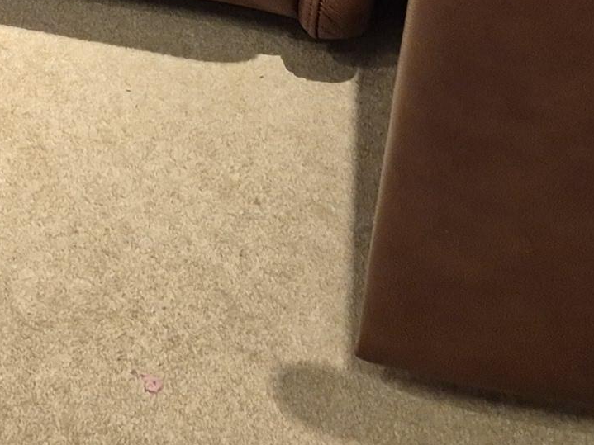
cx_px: -260
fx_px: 2196
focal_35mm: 128
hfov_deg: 14.5
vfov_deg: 10.6
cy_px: -462
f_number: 1.8
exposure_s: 1/100
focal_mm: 5.4
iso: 200
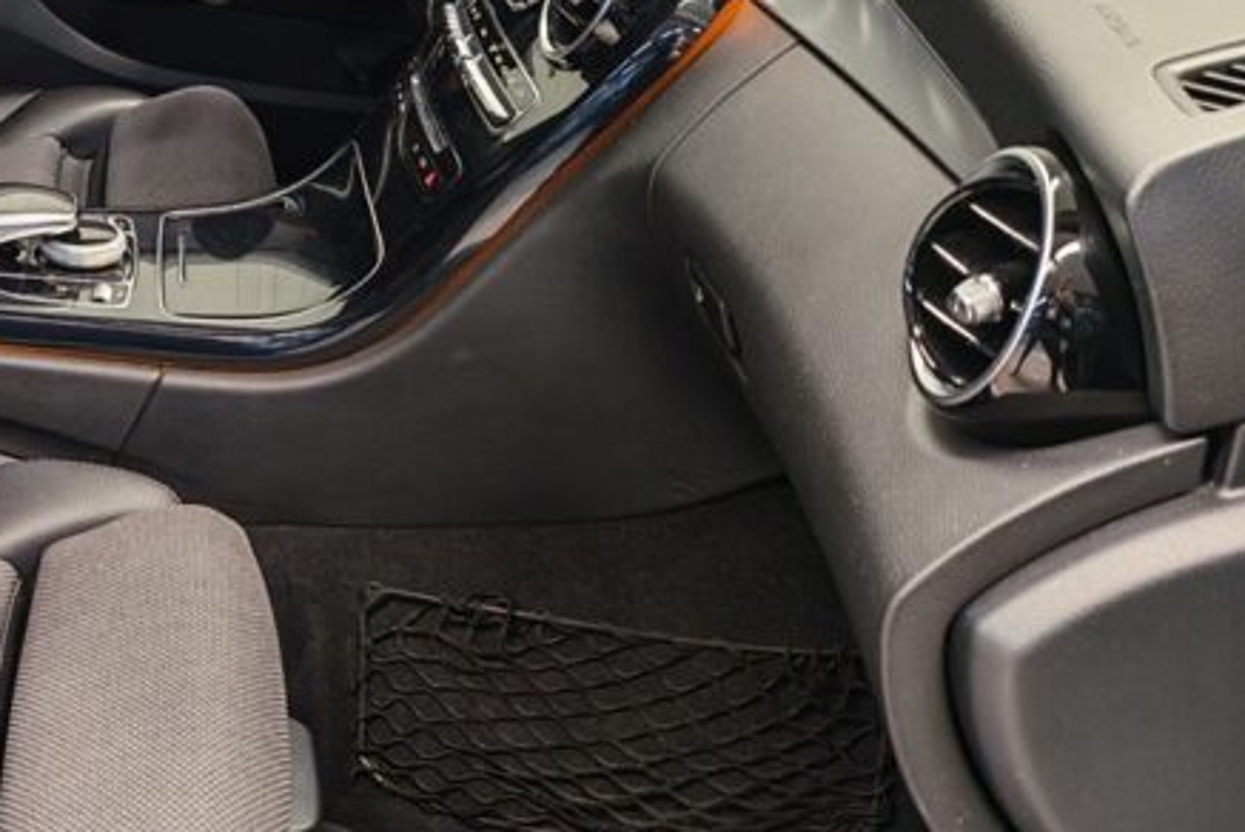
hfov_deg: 32.8
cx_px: 6
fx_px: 1938
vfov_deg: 24.2
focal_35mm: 56
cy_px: 331
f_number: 1.6
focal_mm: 5.4
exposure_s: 1/50
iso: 200
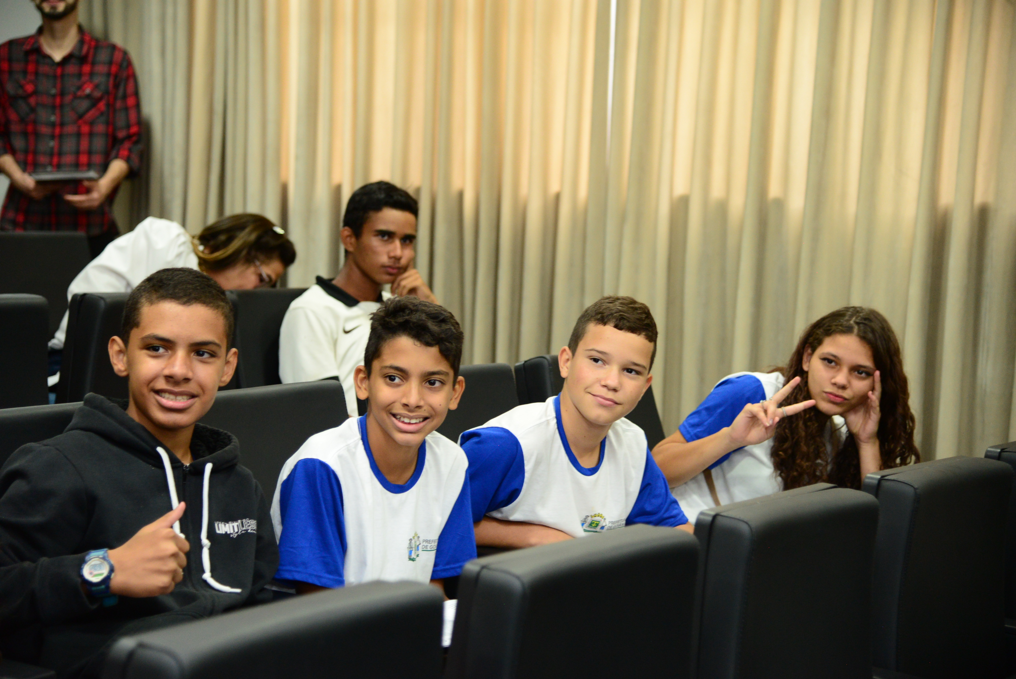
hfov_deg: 28.8
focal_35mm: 70
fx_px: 1976
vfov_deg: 19.5
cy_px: 340
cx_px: 508
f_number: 4
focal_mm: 70
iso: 2500
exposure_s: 1/80
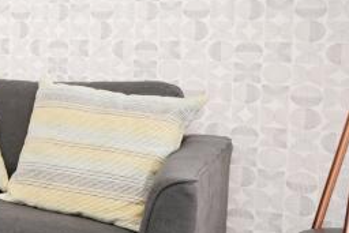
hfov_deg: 19.1
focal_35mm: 64
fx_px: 621
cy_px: 52
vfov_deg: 21.1
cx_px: -346
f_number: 6.3
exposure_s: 1/60
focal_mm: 16
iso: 2000
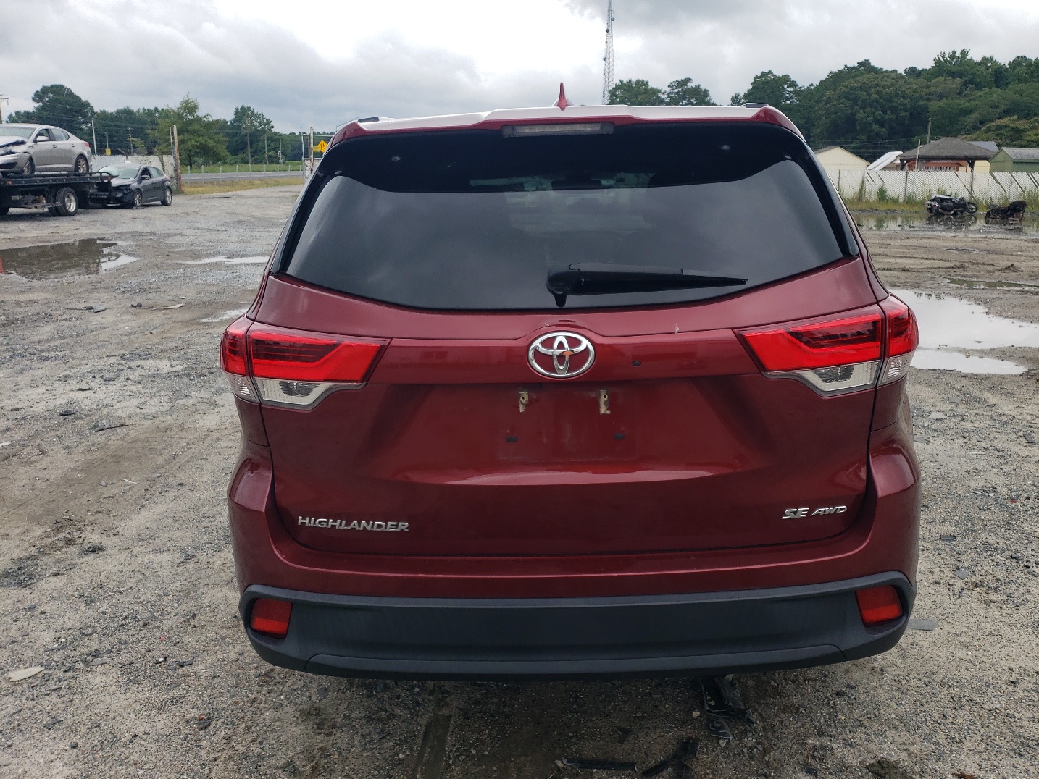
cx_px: 577
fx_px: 871
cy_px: 376
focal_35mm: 29
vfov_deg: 48.2
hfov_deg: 61.5
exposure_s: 1/1111
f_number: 1.5
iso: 50
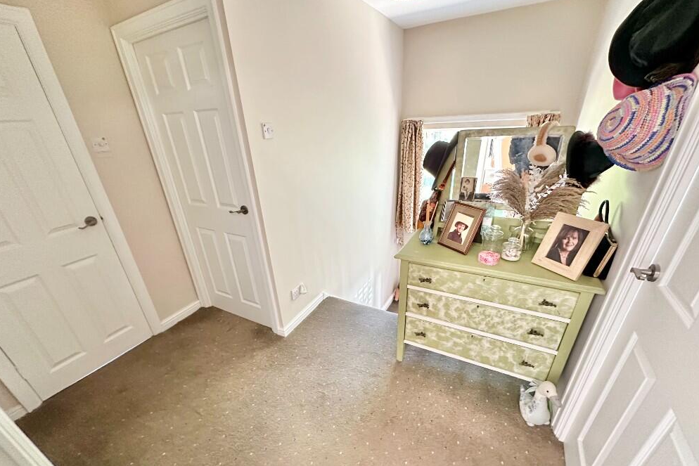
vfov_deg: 76.9
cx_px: 345
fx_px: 291
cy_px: 266
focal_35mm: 15
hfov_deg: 100.4
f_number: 2.2
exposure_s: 1/60
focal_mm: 2.22
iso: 640
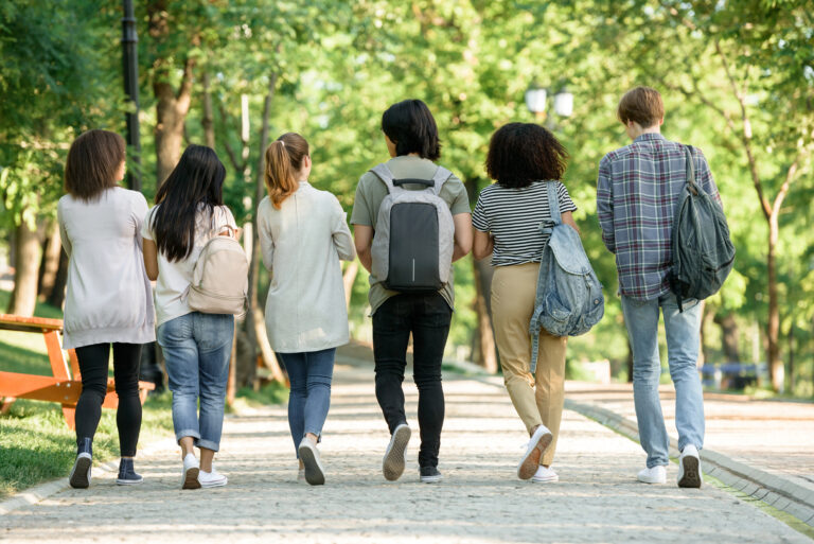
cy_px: 272
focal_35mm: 175
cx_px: 407
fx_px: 3959
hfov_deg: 11.7
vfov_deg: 7.9
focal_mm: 175
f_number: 4
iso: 400
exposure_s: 1/250
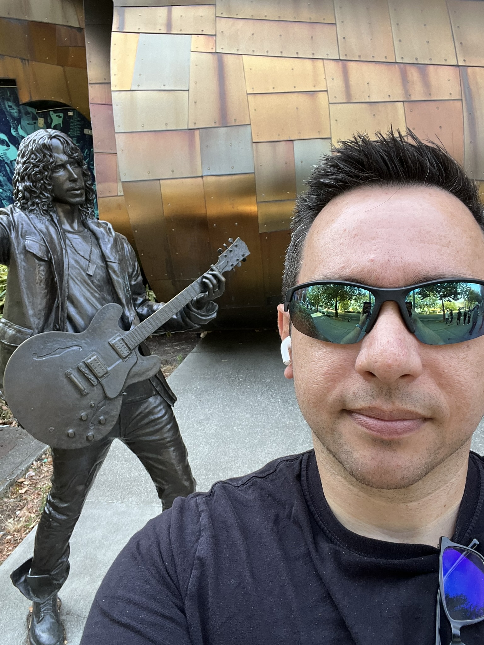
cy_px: 322
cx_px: 242
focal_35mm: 30
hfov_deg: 46.8
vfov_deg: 60.0
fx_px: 559
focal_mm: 2.71
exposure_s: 1/121
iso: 64
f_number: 2.2
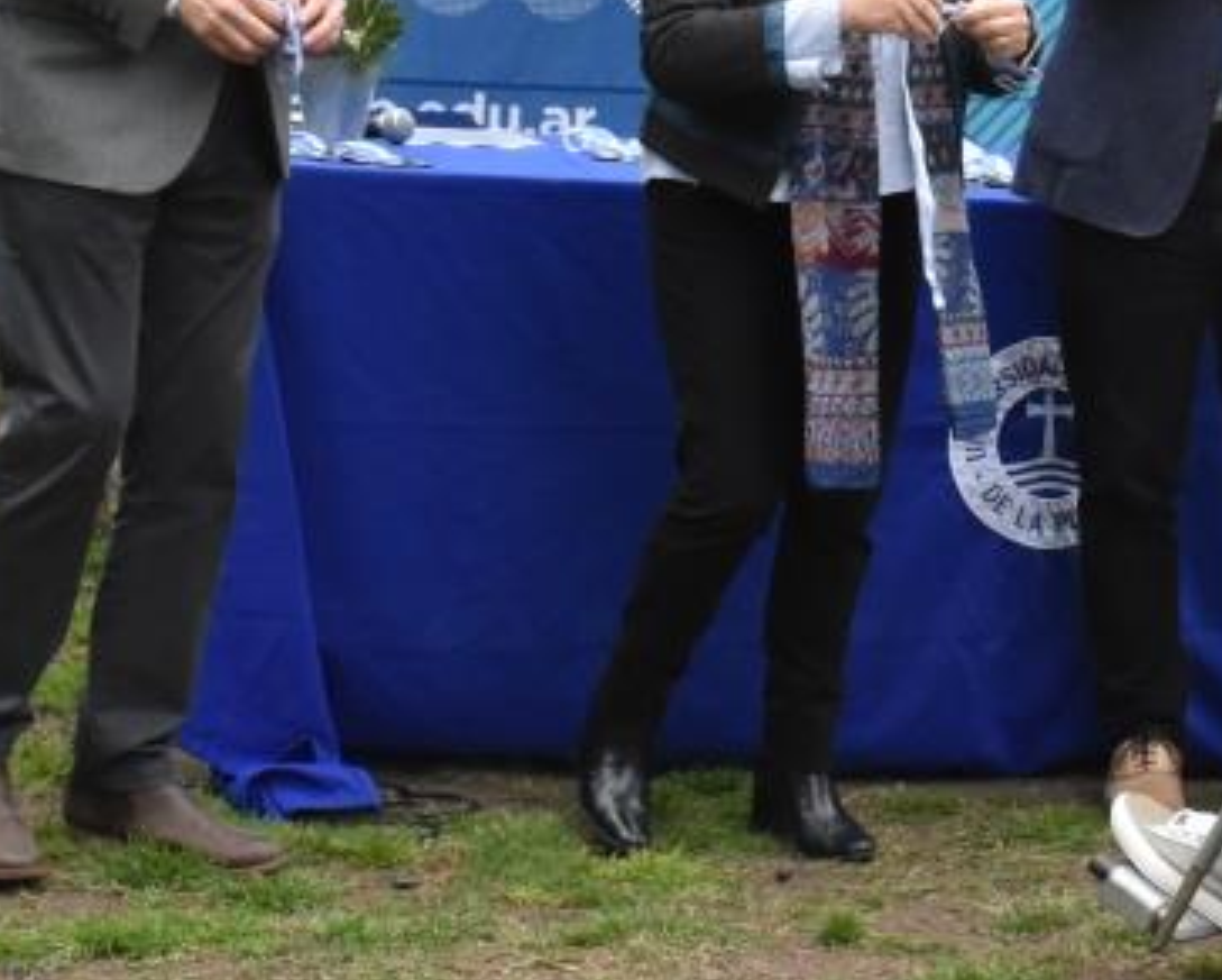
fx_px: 4307
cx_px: 1205
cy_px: 35
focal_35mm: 119
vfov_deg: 12.8
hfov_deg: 15.9
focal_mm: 30
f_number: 9
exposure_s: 1/320
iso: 2000
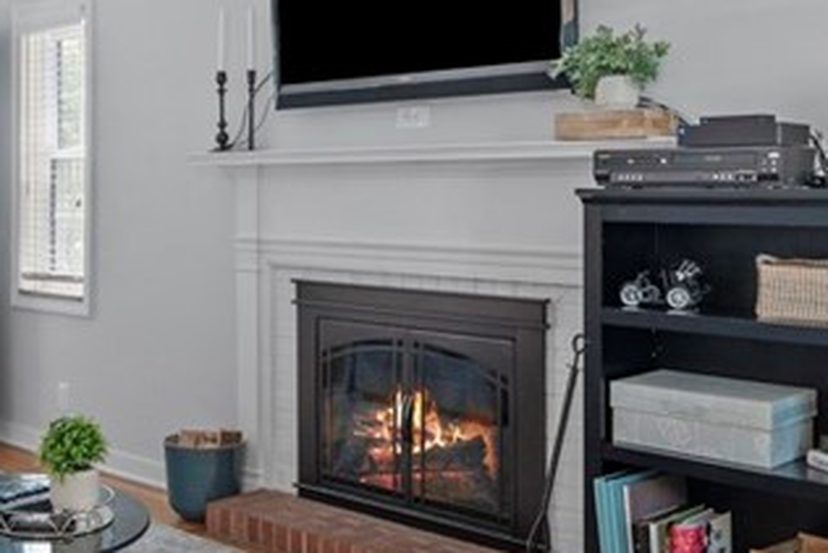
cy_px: 173
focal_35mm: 48
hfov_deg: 38.9
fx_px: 1104
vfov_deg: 27.9
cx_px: 119
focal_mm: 14
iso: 400
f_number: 4
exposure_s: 1/5
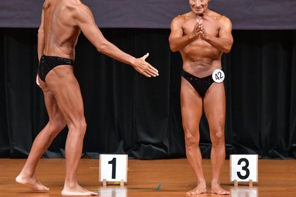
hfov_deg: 5.3
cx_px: 198
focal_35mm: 389
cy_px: 75
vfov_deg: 3.5
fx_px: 3196
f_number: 5.6
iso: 6400
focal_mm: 190
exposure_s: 1/400
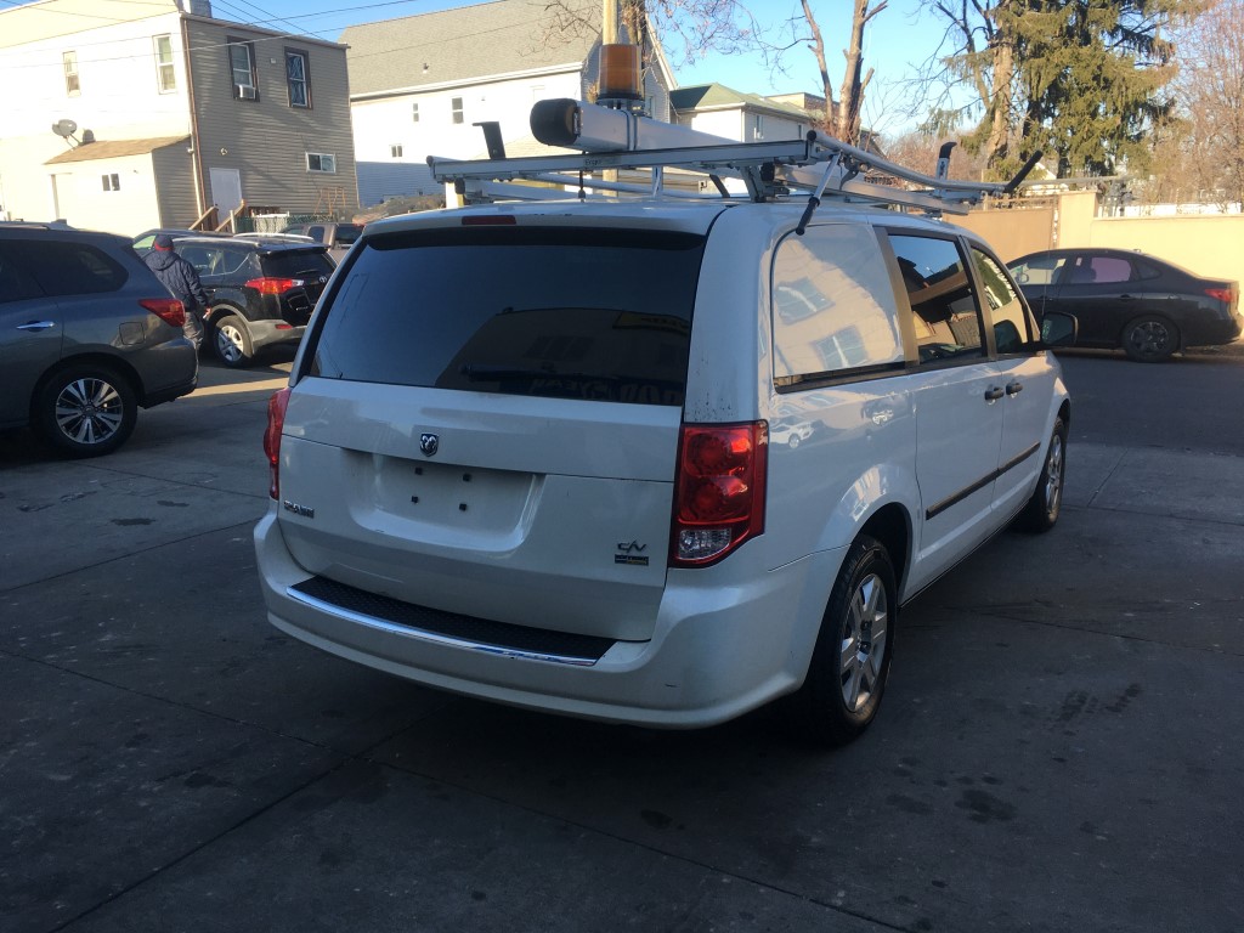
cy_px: 466
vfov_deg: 48.2
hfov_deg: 61.7
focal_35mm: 29
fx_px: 1042
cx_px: 622
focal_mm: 4.15
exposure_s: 1/516
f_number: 2.2
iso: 25
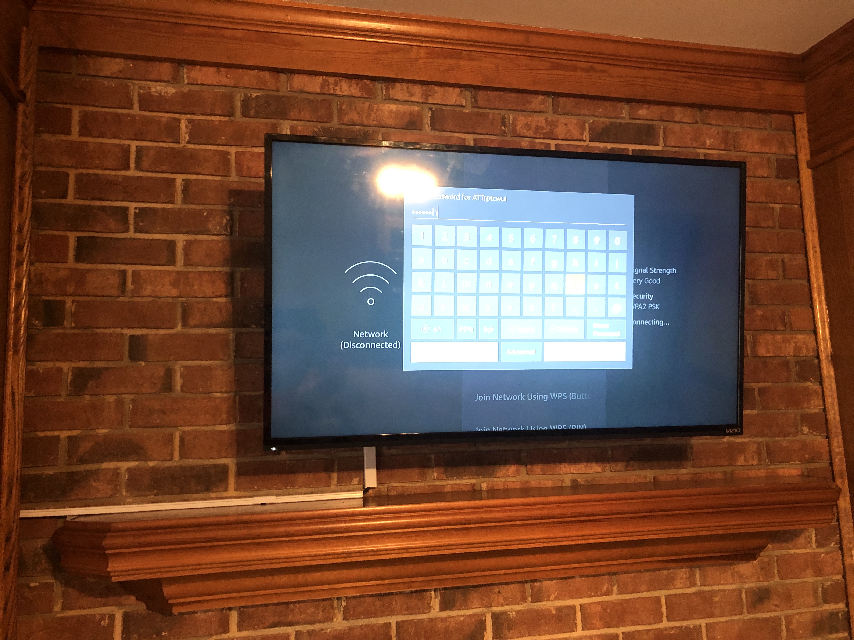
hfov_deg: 63.4
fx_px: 691
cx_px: 427
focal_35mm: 28
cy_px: 320
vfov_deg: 49.7
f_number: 1.8
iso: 80
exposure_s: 1/6
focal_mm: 4
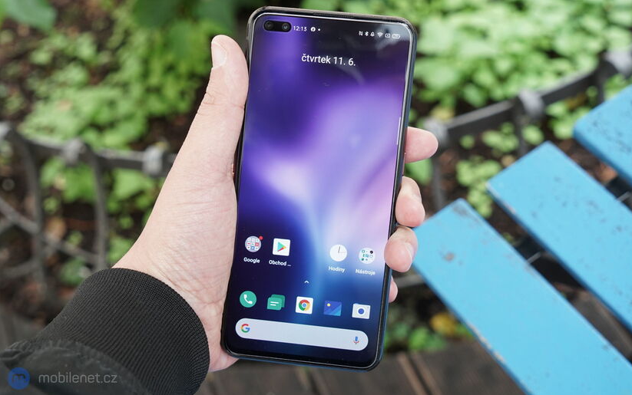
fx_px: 706
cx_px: 317
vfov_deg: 31.3
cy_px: 186
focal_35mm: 41
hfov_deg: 48.2
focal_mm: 40
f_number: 6.3
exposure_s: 1/160
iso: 1000
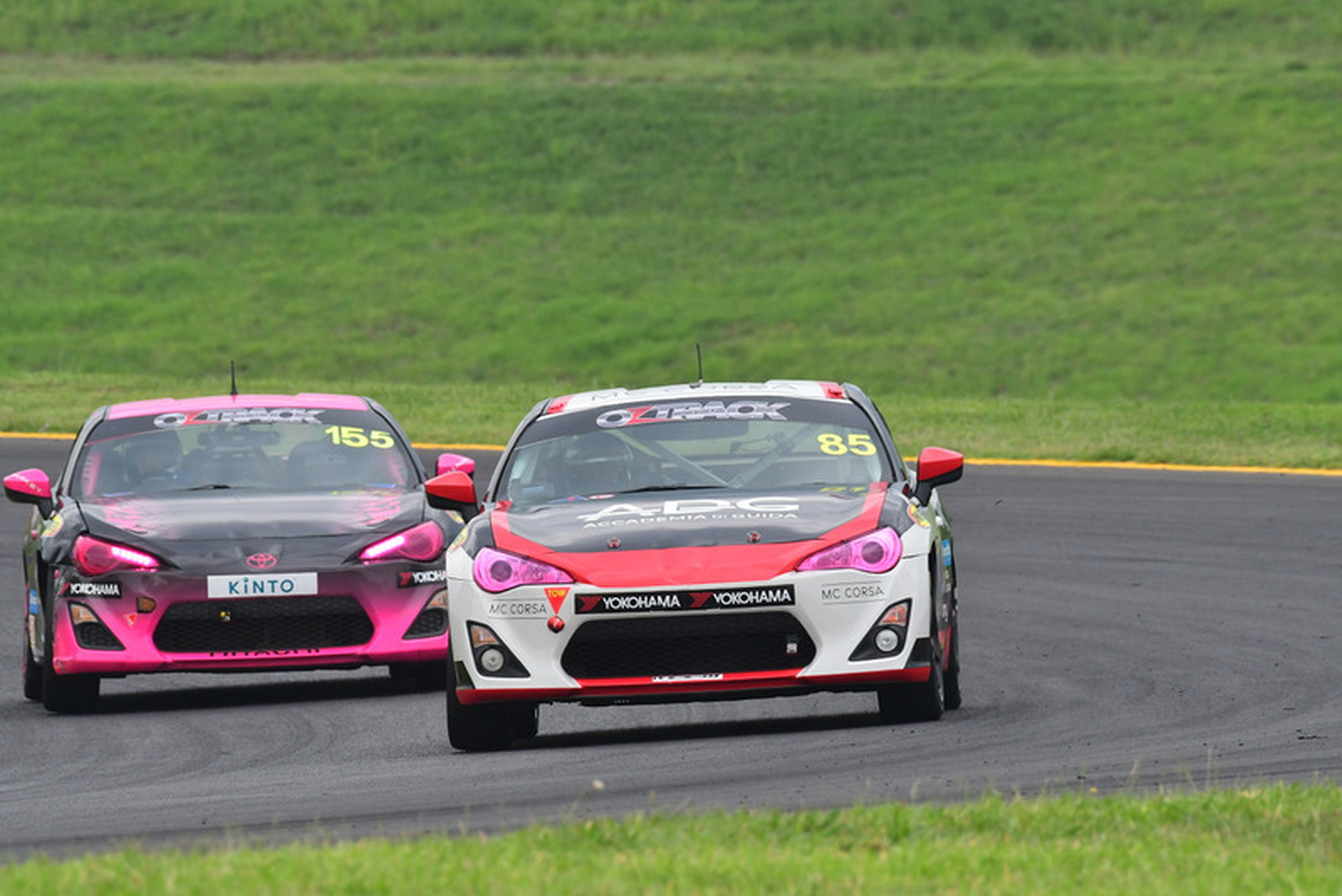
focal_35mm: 630
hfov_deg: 3.3
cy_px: 448
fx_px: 23492
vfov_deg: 2.2
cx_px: 671
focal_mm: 420
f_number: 10
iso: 1000
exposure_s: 1/640
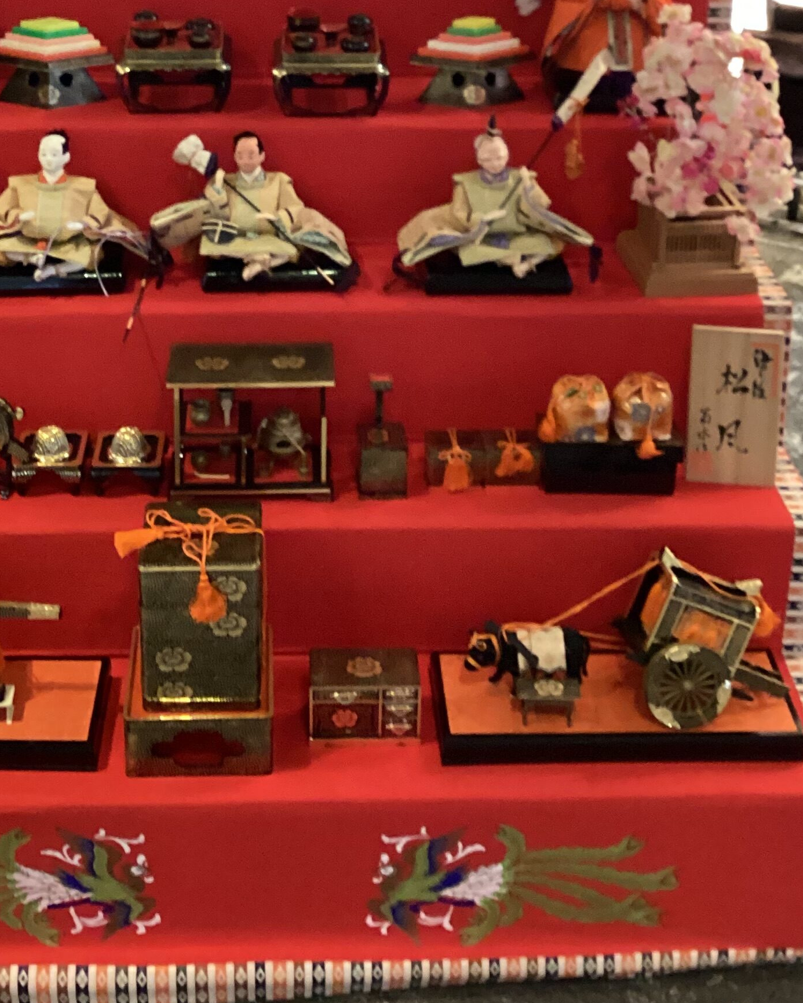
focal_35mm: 57
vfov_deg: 31.4
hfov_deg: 26.6
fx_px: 1694
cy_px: 91
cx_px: 309
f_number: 2.4
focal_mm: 3.3
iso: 500
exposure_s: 1/25
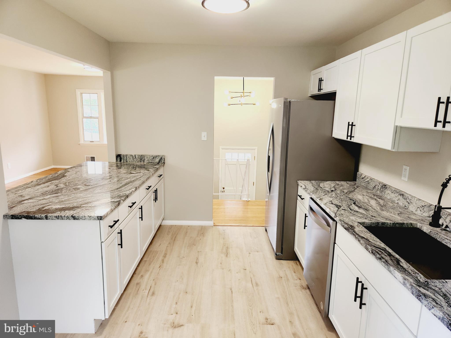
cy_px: 169
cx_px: 226
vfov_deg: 58.9
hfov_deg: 73.9
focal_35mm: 23
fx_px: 300
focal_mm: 5.4
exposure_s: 1/120
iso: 160
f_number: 1.8
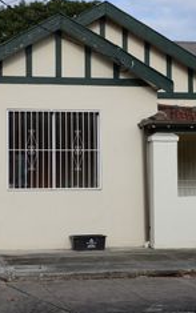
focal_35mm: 98
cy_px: 147
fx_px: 837
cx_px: 107
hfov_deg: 13.4
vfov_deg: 21.2
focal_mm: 48
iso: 125
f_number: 8
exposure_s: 1/250
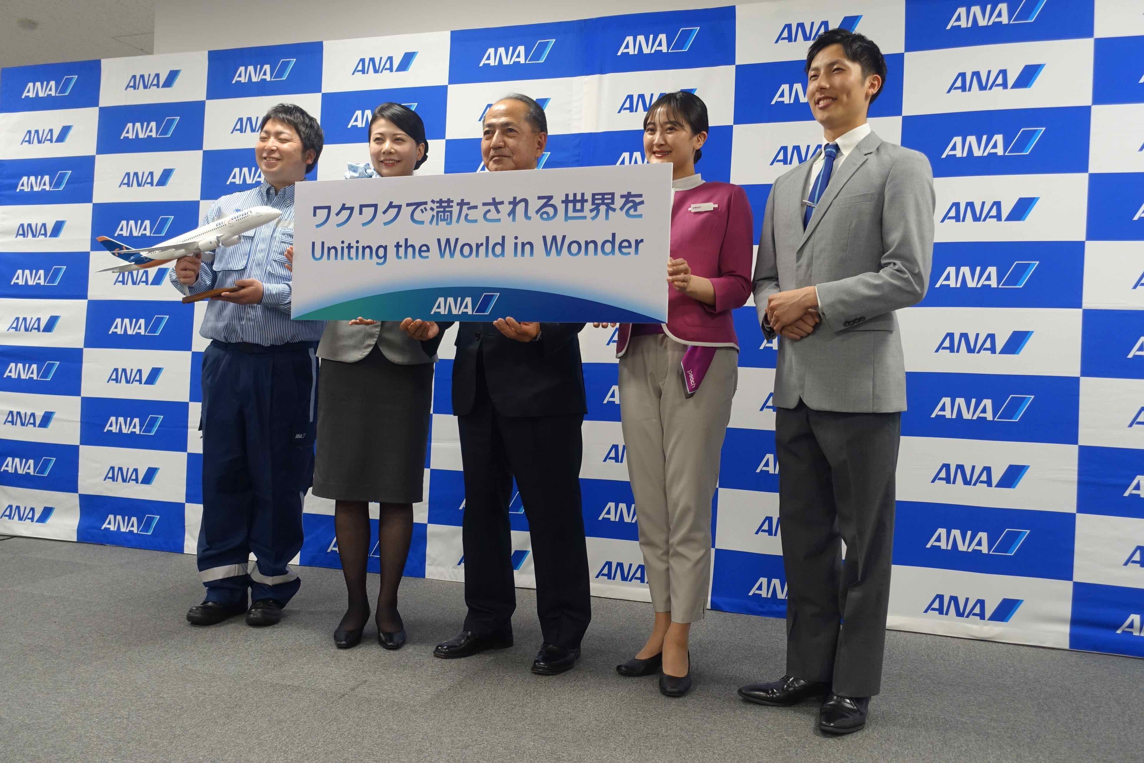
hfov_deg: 58.7
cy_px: 382
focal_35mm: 32
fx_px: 1017
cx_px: 572
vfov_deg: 41.1
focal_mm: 11.56
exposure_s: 1/80
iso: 400
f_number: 2.5
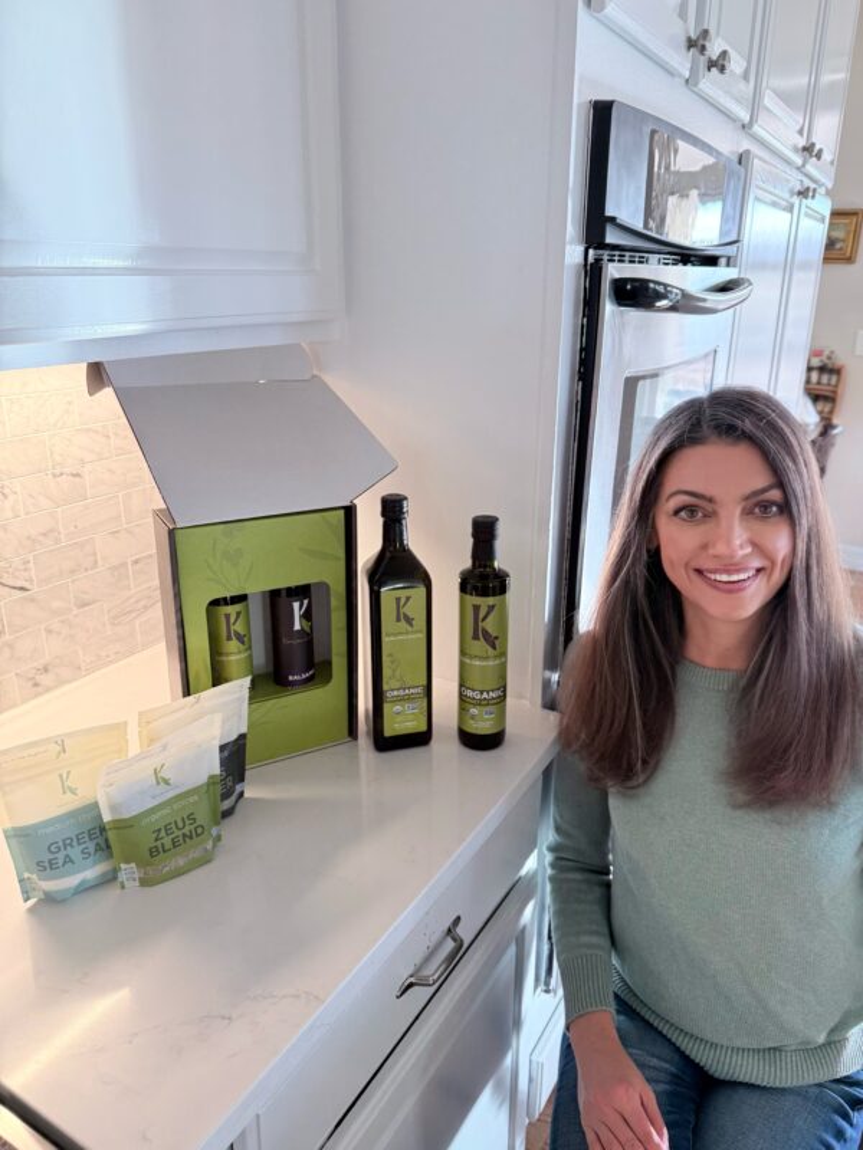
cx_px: 432
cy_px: 575
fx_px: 798
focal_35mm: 24
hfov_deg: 56.8
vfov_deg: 71.6
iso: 125
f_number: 1.78
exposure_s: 1/125
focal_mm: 6.76
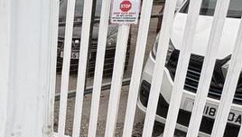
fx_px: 327
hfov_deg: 34.9
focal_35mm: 51
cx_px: -23
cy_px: 100
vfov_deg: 23.3
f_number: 2.2
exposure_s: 1/297
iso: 40
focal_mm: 2.22
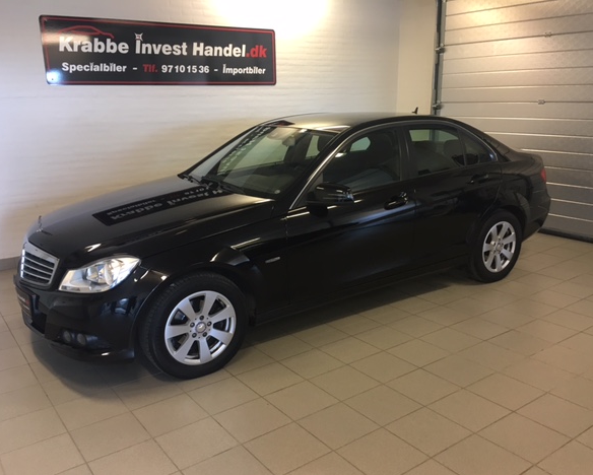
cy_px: 243
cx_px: 303
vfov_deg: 47.2
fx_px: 544
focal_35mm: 31
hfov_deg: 57.1
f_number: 2.2
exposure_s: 1/33
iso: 100
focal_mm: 4.15
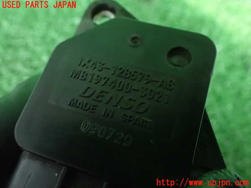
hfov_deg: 60.0
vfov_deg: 46.8
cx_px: 126
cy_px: 94
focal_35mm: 30
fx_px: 218
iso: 1600
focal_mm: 5.4
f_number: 2.3
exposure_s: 1/20
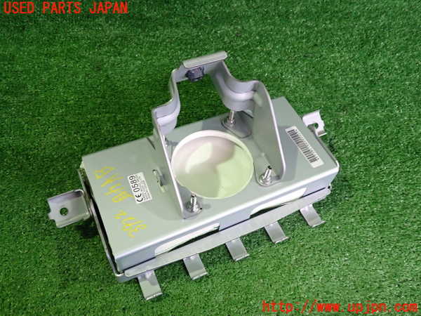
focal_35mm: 30
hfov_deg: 60.0
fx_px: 365
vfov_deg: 46.8
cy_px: 158
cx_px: 210
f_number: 2.3
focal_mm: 5.4
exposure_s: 1/30
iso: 400
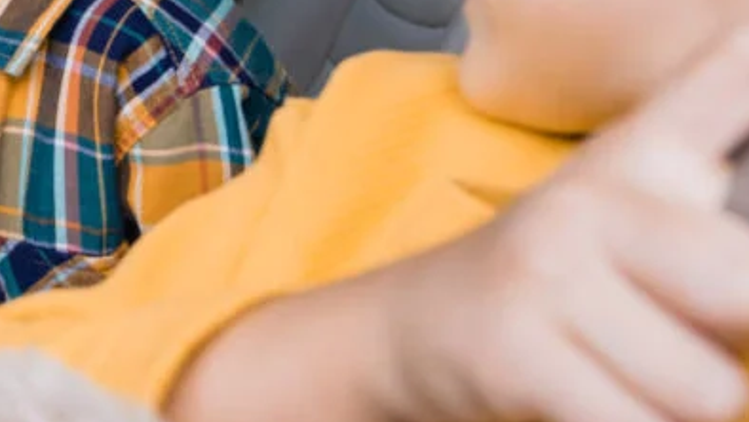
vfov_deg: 12.2
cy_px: -82
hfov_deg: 19.7
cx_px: -297
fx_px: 1927
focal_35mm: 97
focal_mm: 19
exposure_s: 1/200
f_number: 4
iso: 500
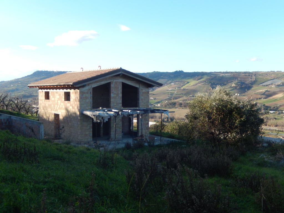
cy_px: 106
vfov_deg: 32.2
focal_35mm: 45
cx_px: 142
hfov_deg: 42.1
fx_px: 369
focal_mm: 8.1
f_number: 4.3
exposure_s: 1/320
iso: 125
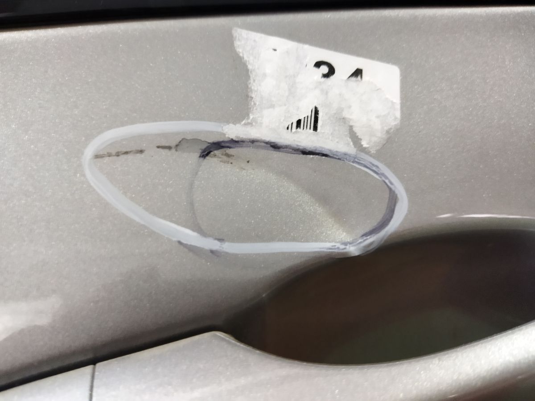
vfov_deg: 51.4
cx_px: 268
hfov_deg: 65.3
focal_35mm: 27
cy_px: 200
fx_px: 417
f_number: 1.79
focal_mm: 4.71
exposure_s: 1/25
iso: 363
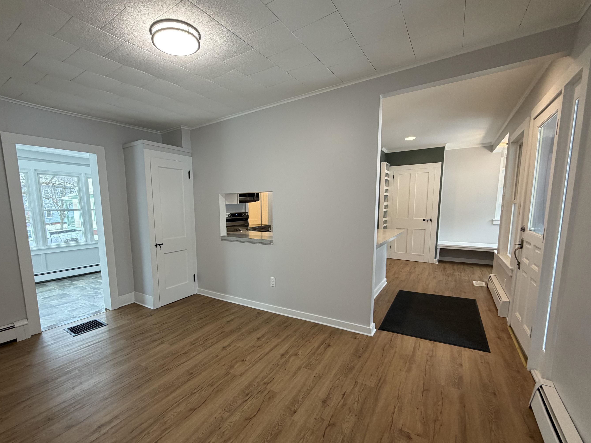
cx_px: 265
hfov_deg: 94.2
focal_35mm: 16
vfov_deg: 77.9
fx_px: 273
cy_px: 243
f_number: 2.2
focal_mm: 2.22
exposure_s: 1/120
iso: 250
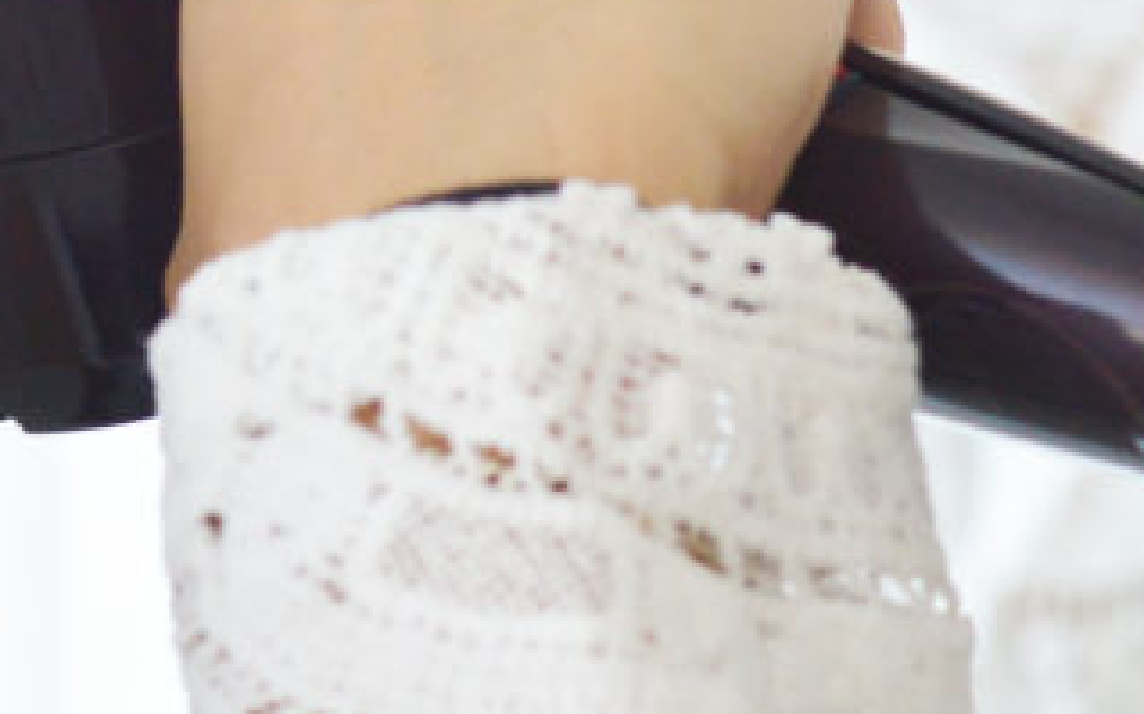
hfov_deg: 7.5
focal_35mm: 280
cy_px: 22
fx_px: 8725
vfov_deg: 4.7
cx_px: 82
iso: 400
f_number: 4
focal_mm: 50
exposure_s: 1/60
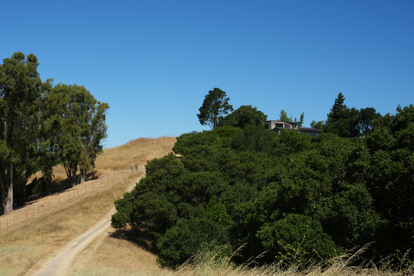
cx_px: 112
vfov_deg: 31.8
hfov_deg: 45.1
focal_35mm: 42
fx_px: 483
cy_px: 158
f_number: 16
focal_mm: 28
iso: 100
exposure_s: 1/80
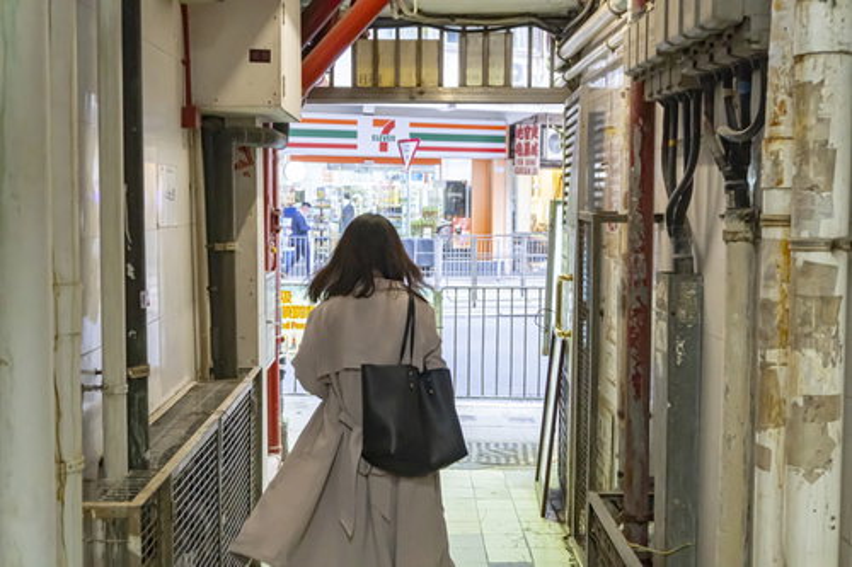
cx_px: 426
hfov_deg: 45.0
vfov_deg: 30.8
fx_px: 1029
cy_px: 284
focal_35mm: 44
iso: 5000
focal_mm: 29
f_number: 4.5
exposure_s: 1/160
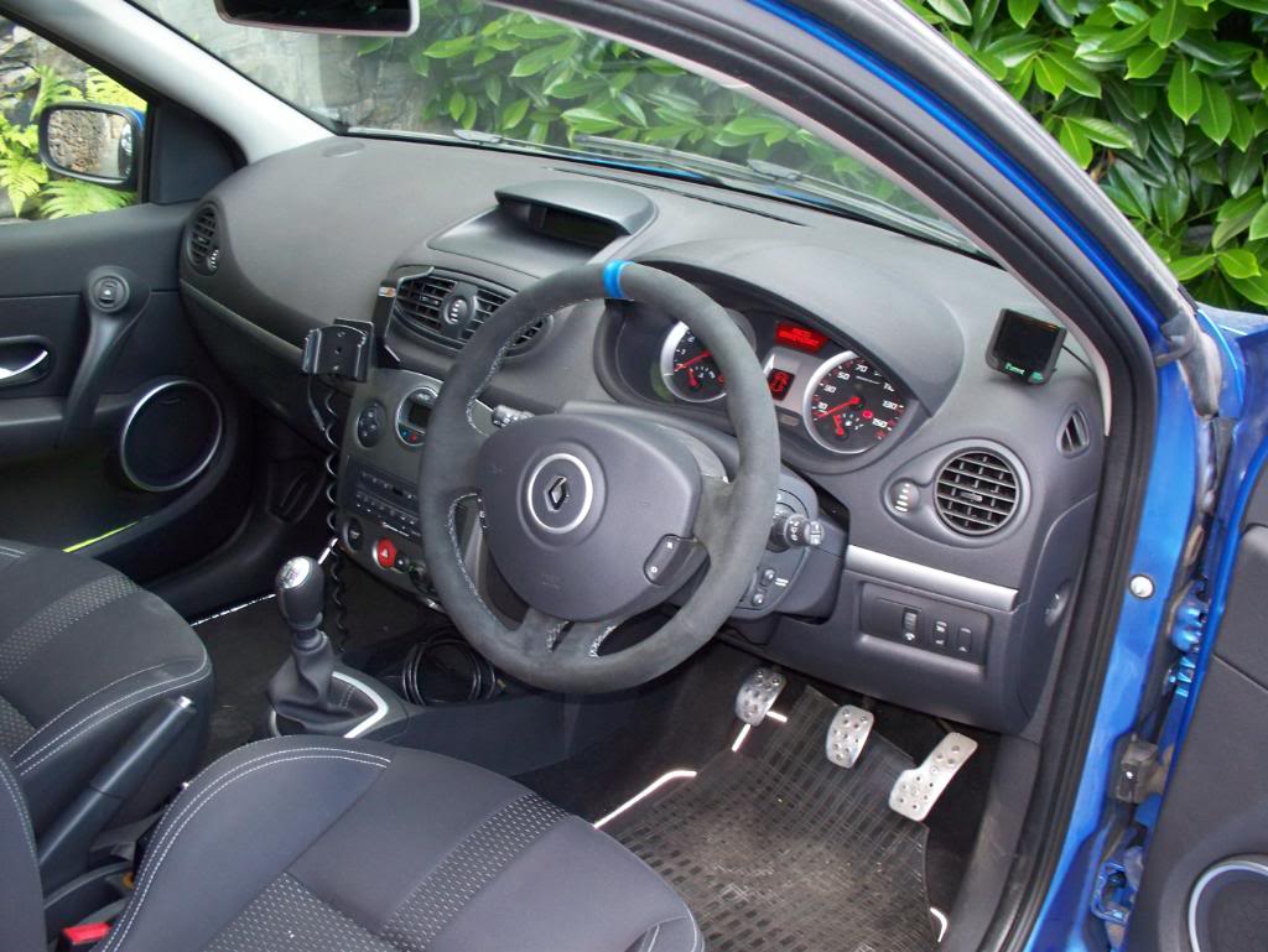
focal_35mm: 36
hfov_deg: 51.3
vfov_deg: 39.7
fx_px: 1319
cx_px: 634
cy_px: 476
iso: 200
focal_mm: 7.5
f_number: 2.8
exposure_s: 1/40
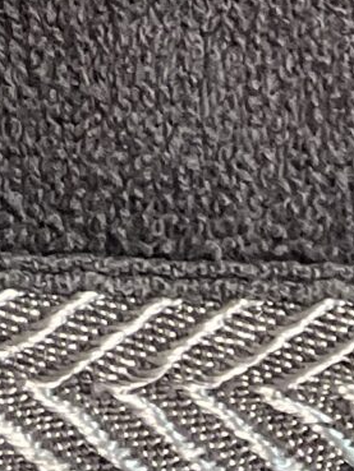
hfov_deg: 6.8
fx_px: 2739
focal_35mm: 201
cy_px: -832
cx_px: -640
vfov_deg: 8.6
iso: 64
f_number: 1.8
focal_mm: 3
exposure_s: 1/120
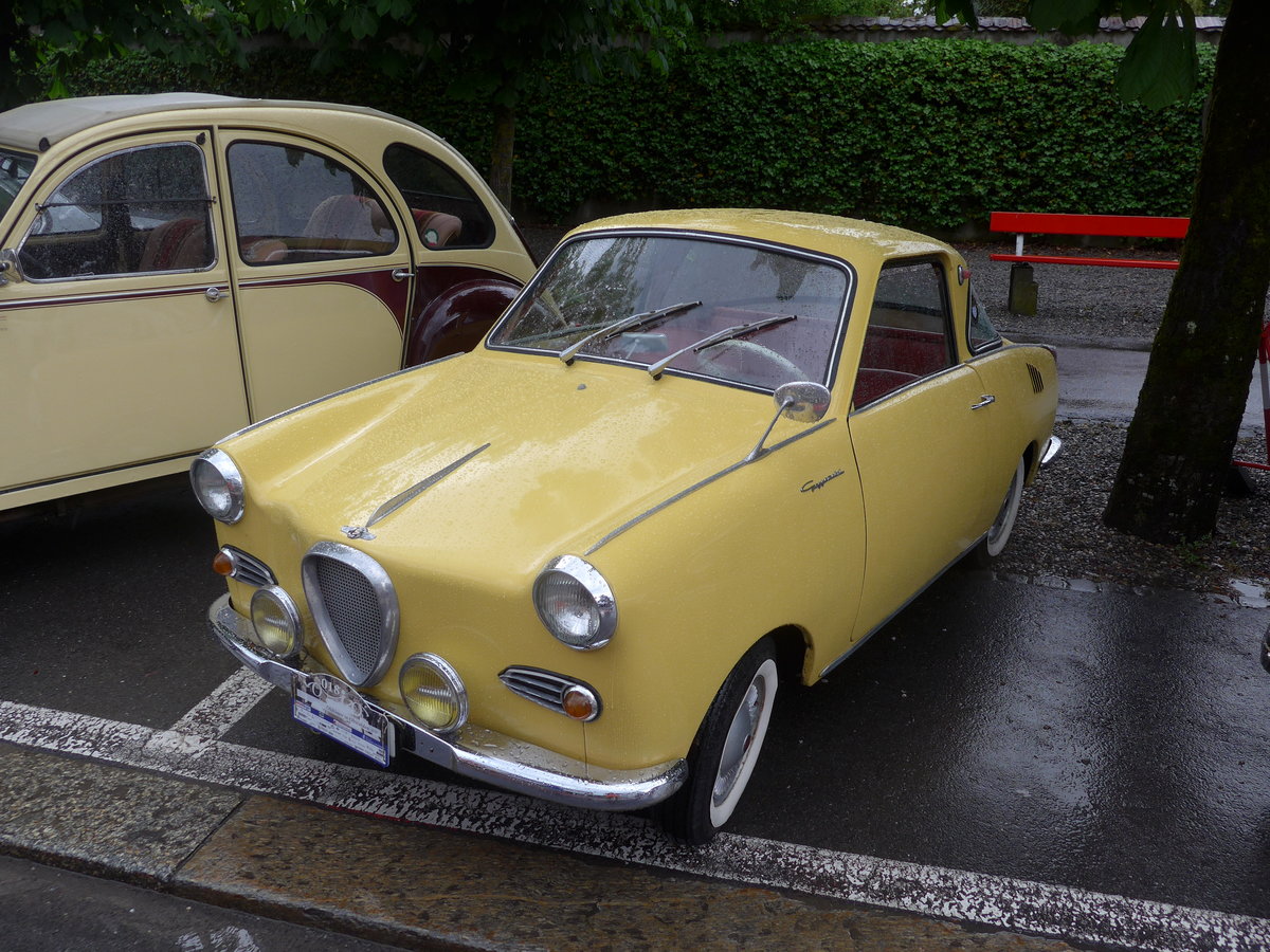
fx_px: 1064
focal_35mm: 29
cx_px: 635
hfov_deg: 61.7
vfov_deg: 48.2
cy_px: 476
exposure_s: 1/250
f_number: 2.8
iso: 80
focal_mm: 6
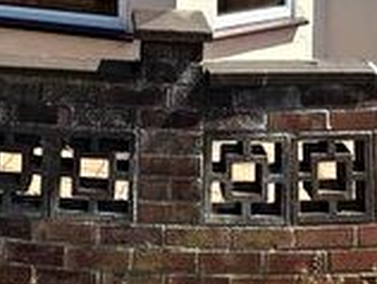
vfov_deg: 17.8
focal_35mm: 62
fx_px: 676
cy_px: -259
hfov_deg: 30.8
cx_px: 110
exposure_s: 1/1553
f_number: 2.2
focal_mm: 2.22
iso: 50
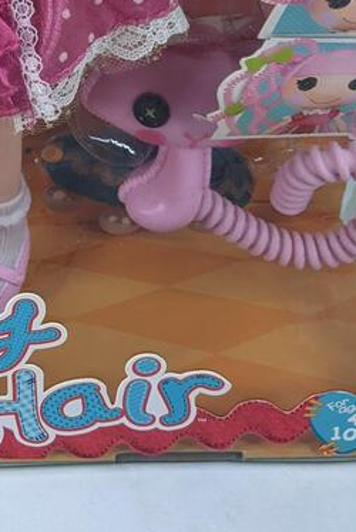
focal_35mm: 80
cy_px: -184
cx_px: -60
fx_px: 1184
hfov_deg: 16.5
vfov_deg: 22.3
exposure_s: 1/59.9
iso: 74
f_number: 1.8
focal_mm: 4.44
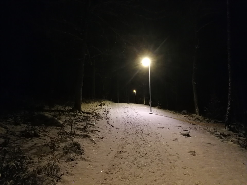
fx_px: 193
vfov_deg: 51.4
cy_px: 92
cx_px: 124
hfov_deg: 65.3
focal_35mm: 27
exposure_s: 1/16.7
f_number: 2.2
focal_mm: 3.95
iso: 640
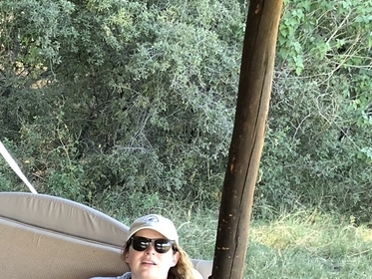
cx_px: -246
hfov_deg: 17.5
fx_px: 1032
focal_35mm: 96
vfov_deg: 15.0
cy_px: 309
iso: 20
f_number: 1.8
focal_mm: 4
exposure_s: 1/40
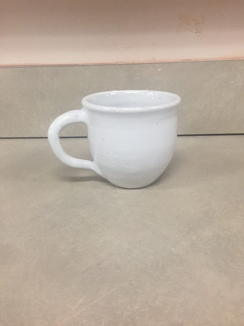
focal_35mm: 29
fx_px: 273
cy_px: 163
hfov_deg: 48.2
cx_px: 122
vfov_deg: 61.7
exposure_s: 1/30
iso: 50
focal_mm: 4.15
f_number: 2.2
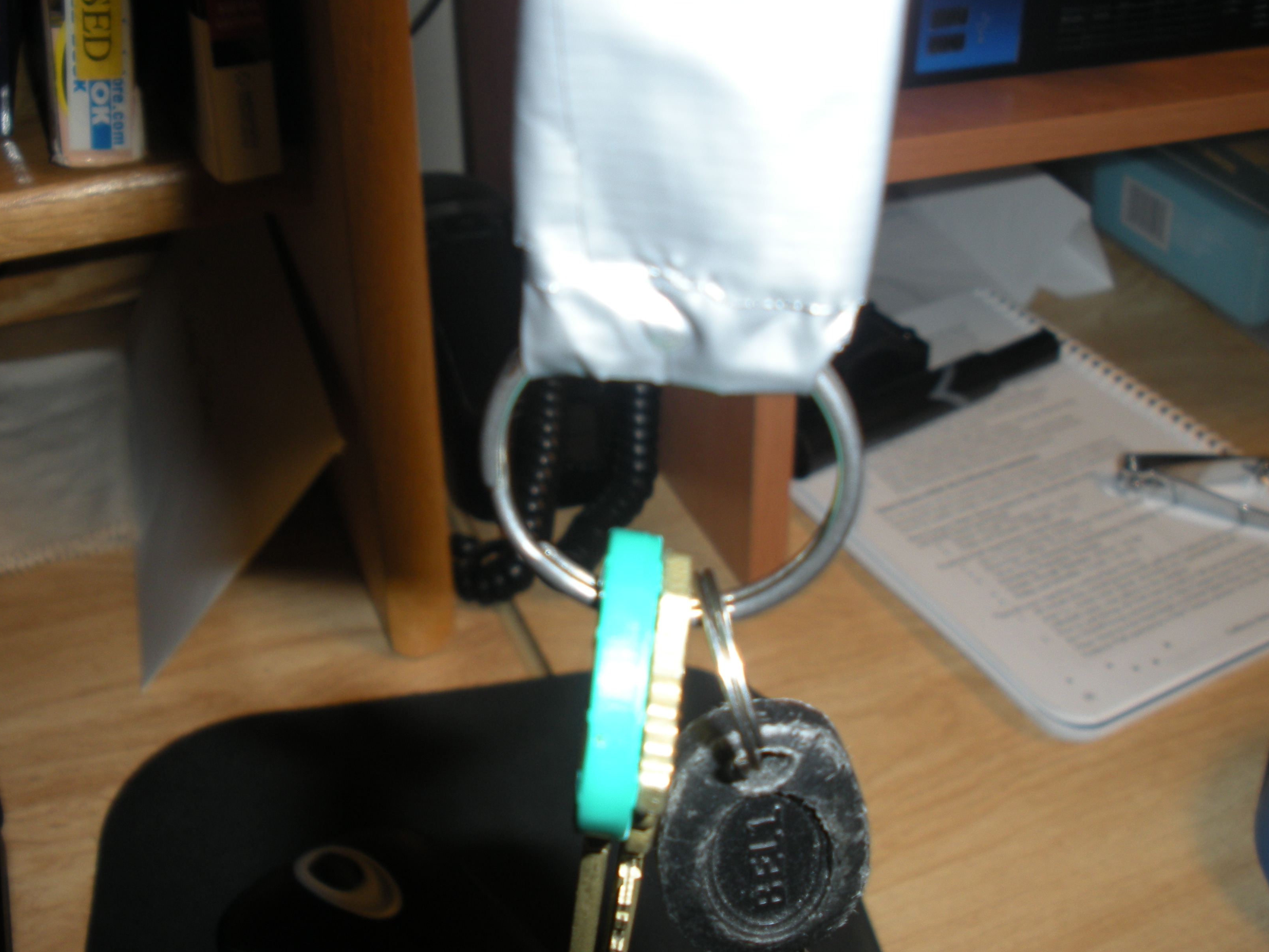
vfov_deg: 35.1
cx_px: 655
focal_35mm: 41
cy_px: 463
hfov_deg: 45.8
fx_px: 1503
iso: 64
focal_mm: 6.3
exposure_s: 1/30
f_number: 3.5
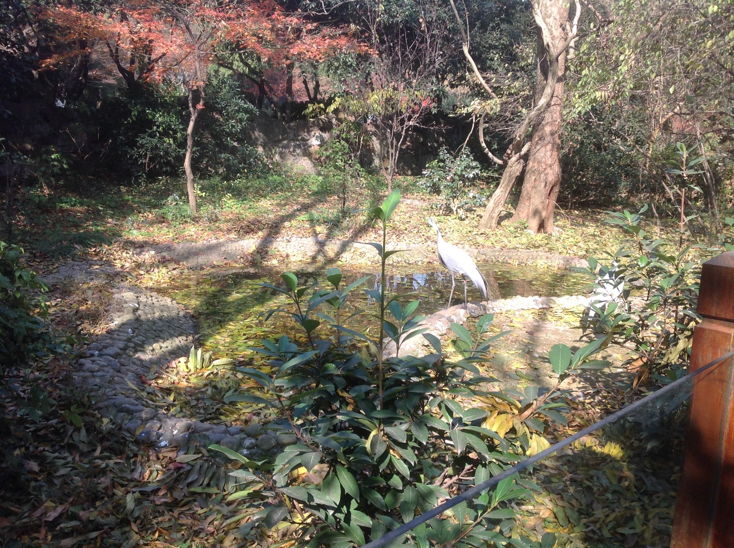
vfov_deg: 40.6
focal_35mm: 35
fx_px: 741
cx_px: 367
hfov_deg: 52.7
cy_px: 274
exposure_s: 1/438
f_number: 2.4
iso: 50
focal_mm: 4.28
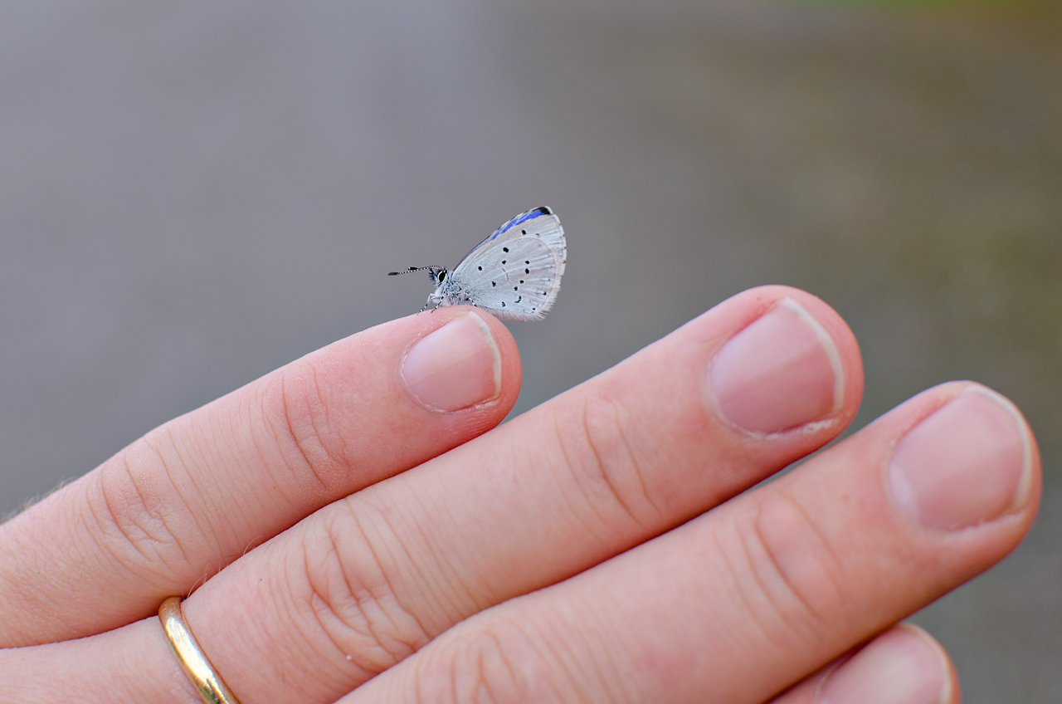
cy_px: 352
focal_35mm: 52
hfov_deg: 37.9
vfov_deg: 25.6
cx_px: 531
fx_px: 1546
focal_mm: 35
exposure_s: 1/125
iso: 100
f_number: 4.5
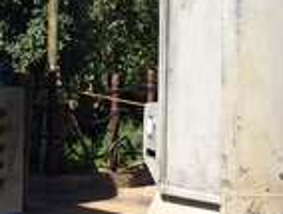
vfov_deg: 8.7
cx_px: 30
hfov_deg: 12.0
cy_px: -180
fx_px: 1335
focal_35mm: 163
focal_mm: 4.15
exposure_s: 1/1208
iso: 32
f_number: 2.2
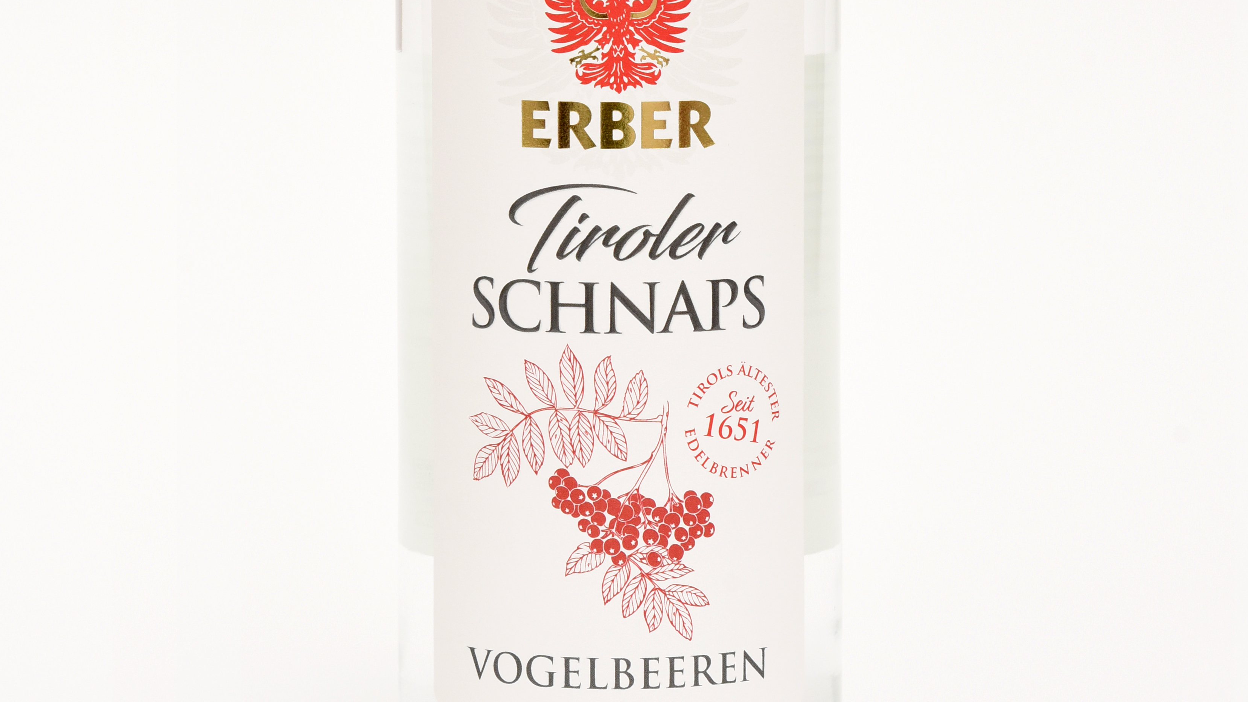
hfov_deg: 13.3
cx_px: 600
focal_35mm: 162
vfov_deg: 7.4
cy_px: -71
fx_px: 5361
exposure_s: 1/200
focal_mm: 85
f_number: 10
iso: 800
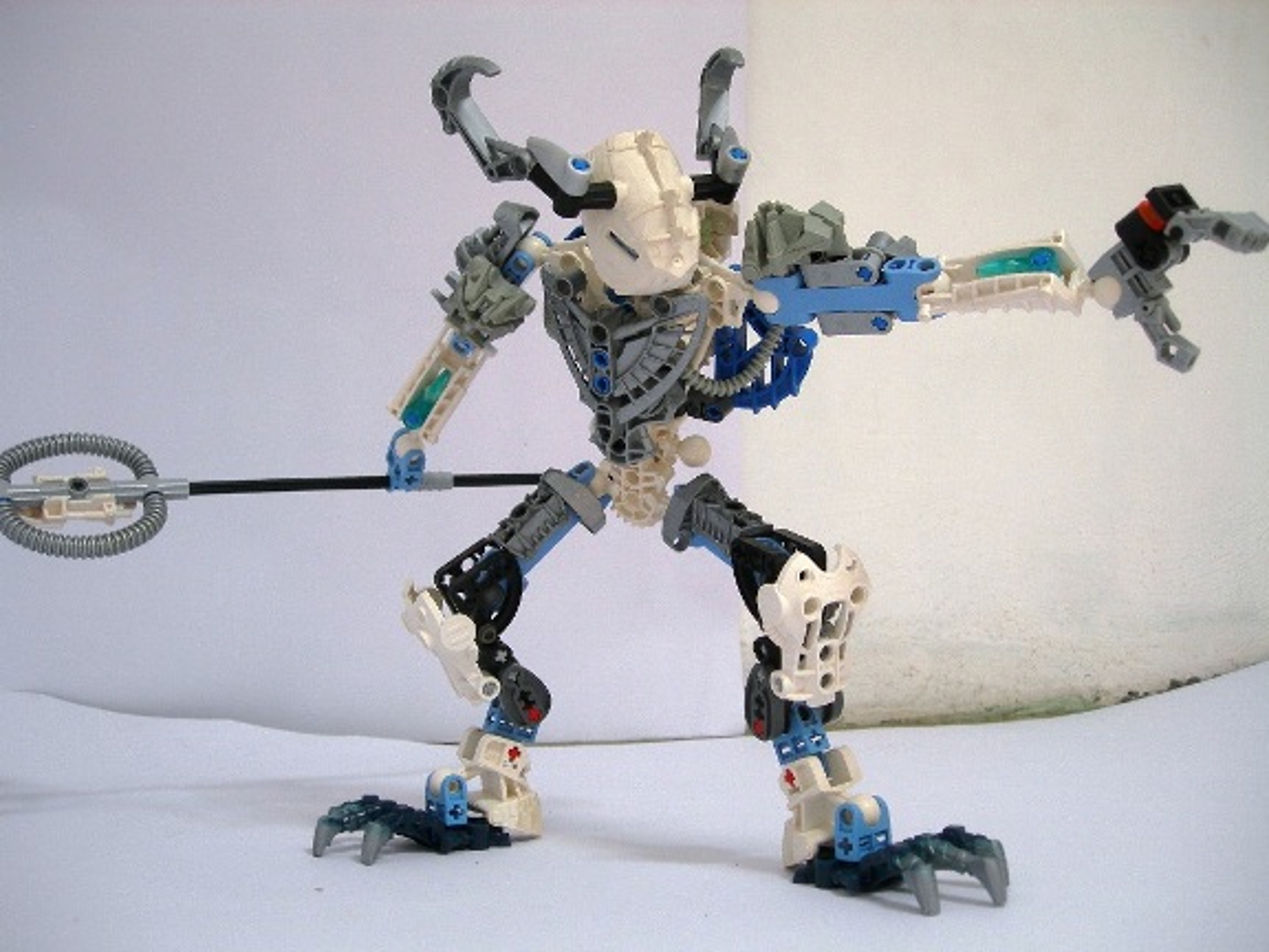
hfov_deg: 49.0
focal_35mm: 38
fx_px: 1393
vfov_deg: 37.7
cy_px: 476
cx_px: 634
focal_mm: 7.8
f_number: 2.8
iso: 50
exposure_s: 1/51.1
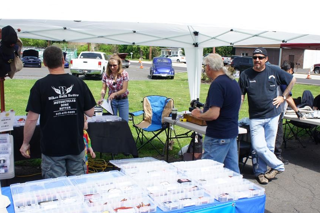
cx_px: 166
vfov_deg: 35.3
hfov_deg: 51.2
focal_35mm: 38
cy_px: 114
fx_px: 334
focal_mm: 21
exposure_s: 1/125
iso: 200
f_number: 11
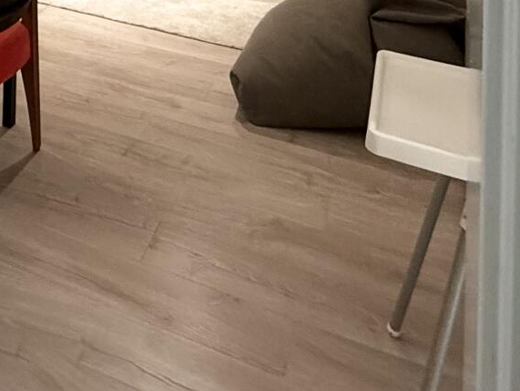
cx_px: 31
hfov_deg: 36.0
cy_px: -276
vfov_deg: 21.6
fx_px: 737
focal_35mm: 49
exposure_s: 1/50
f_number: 2.2
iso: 320
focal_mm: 2.22
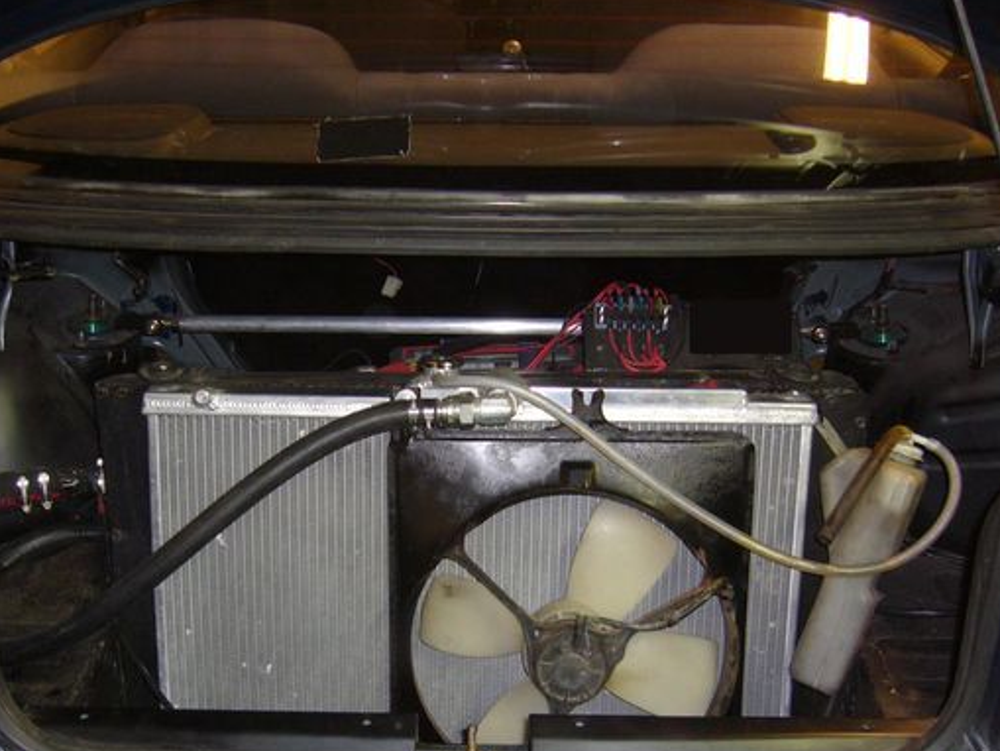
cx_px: 466
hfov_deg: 42.9
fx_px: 1271
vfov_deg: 32.8
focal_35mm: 44
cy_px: 462
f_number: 2.8
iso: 80
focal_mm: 5.8
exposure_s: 1/8
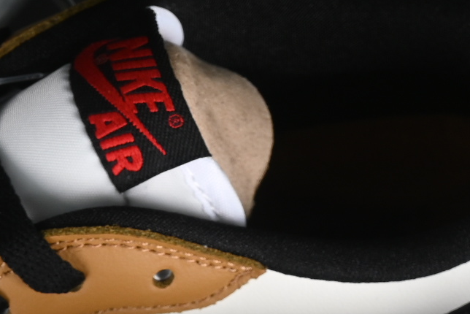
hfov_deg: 6.3
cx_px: 30
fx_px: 4232
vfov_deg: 4.2
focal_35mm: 324
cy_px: 582
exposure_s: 1/60
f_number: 7.1
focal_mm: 50
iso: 160
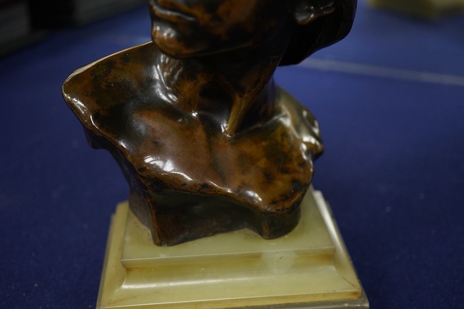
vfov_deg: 29.9
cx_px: 232
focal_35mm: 45
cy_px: 154
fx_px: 580
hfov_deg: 43.6
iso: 1250
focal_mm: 30
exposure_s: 1/125
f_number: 3.5
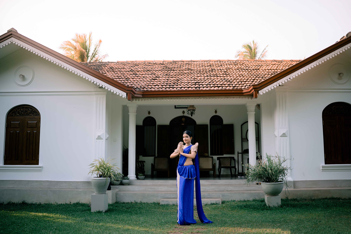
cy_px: 117
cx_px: 176
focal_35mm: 35
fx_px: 341
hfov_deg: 54.4
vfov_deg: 37.9
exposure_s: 1/1000
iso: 80
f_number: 1.4
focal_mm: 35
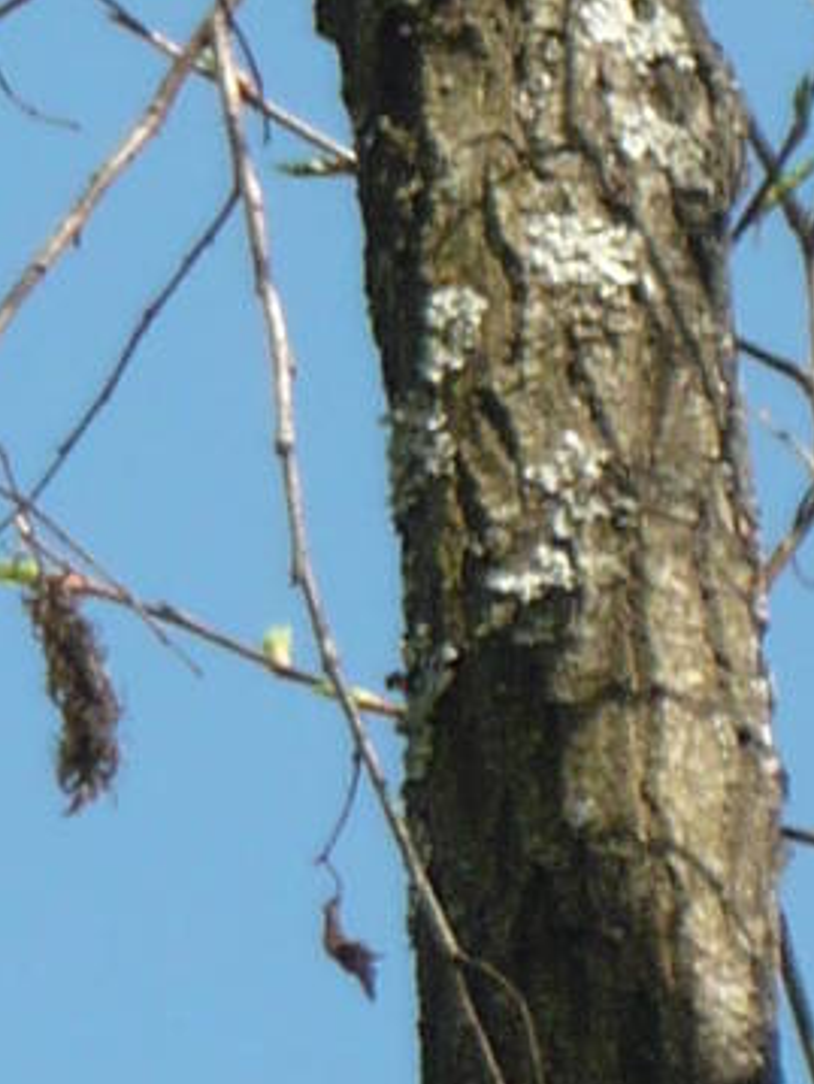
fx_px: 22391
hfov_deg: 2.1
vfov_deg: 2.8
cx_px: 312
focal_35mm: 715
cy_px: -6
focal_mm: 16.5
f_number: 5.1
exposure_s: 1/250
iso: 100
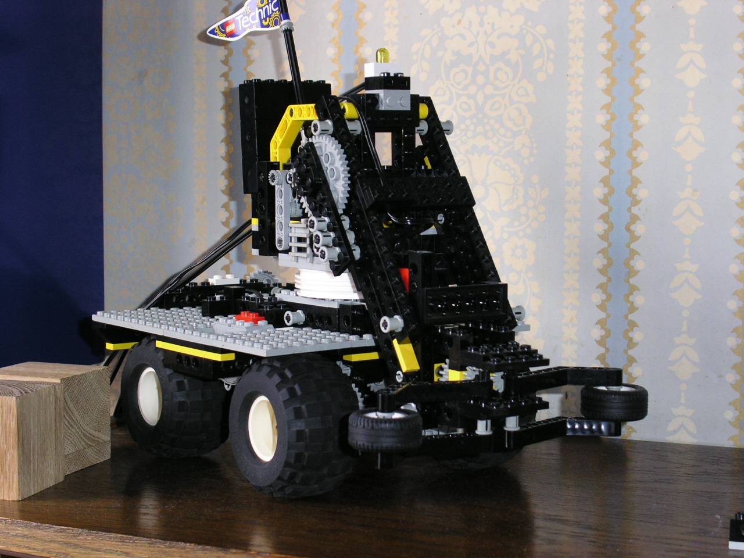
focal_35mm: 75
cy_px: 279
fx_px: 1612
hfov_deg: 26.0
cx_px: 372
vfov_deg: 19.6
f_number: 4
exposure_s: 1/60
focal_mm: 15.4
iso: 200
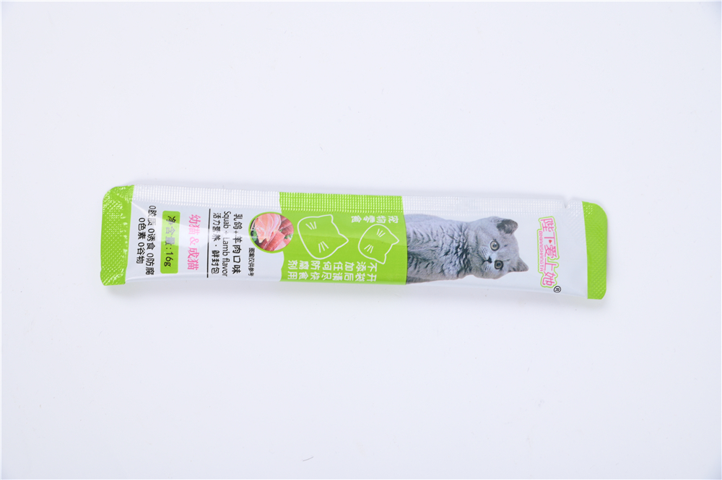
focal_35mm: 85
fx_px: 1703
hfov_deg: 23.9
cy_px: 240
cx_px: 361
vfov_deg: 16.0
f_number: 11
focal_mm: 85
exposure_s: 1/125
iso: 125
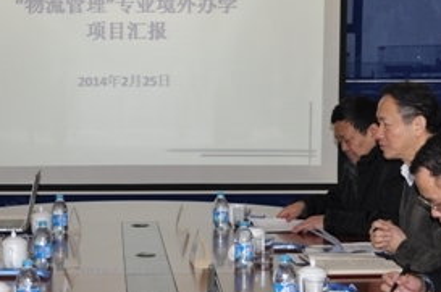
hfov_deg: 19.3
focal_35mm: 105
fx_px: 1289
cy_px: 198
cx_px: 128
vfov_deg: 12.9
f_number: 4
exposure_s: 1/60
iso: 200
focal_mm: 25
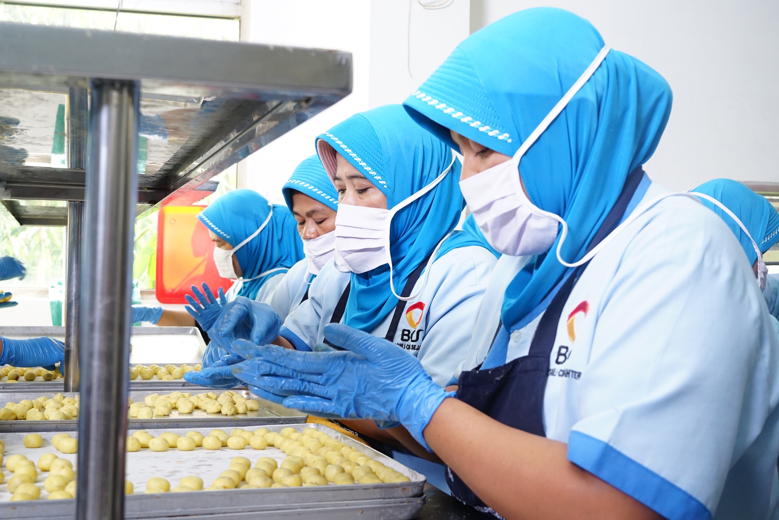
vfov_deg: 31.9
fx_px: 909
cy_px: 260
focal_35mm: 42
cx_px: 390
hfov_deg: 46.4
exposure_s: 1/80
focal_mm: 42
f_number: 8
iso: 1600
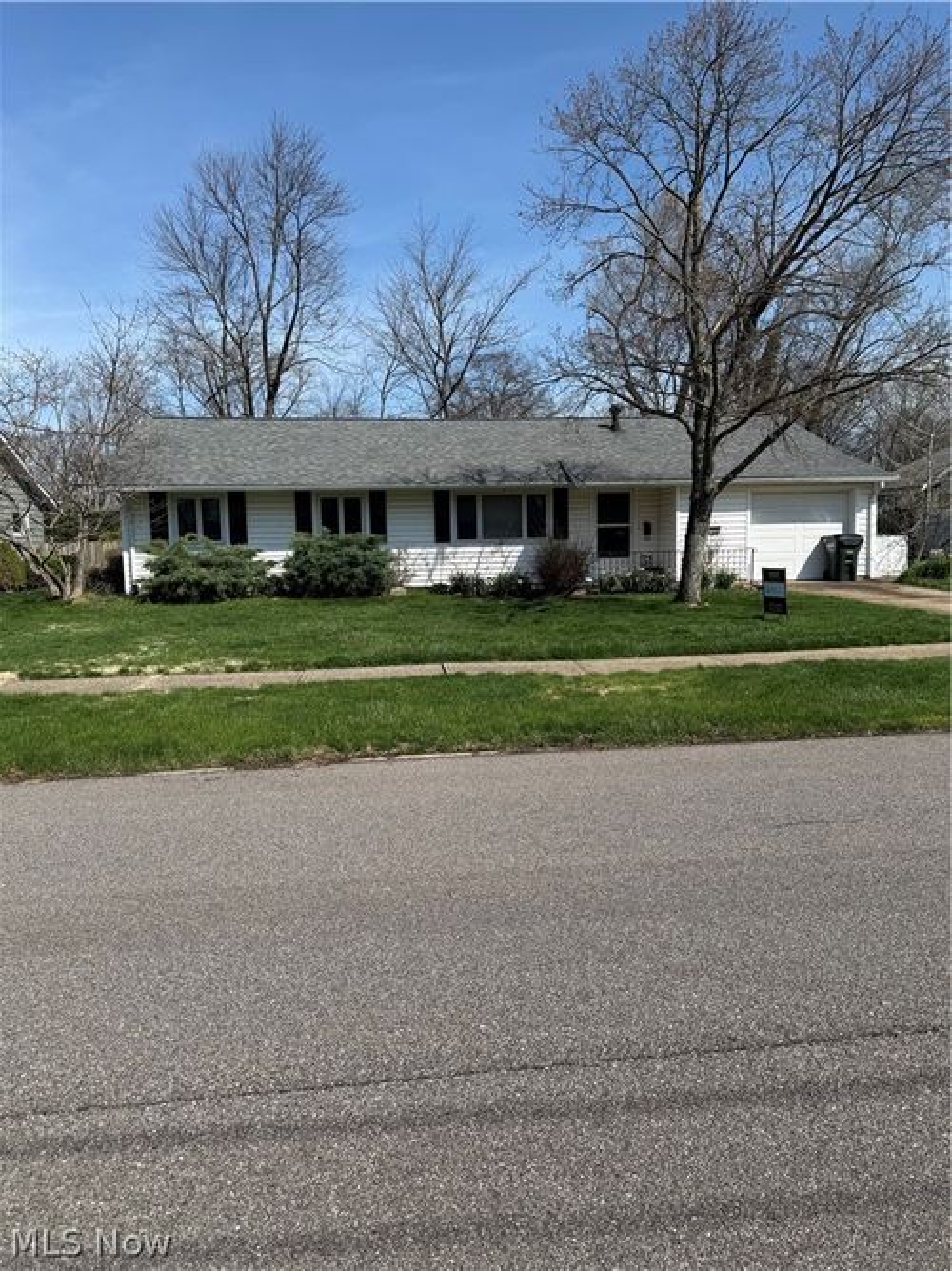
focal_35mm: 24
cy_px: 636
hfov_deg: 56.8
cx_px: 476
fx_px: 880
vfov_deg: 71.6
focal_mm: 6.76
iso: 80
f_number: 1.78
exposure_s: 1/4975
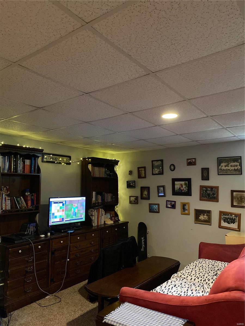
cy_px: 163
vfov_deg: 67.3
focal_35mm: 26
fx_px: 245
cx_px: 122
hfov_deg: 53.1
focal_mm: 4.25
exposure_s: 1/30
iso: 1000
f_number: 1.8
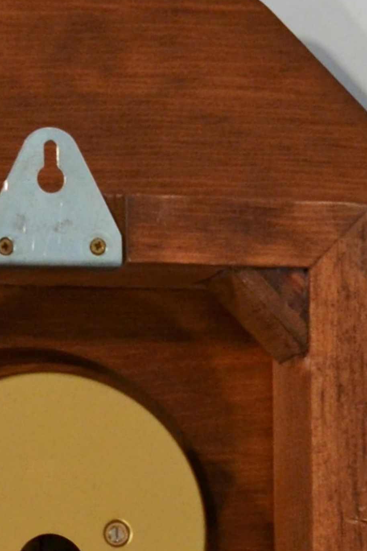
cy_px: 671
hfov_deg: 13.3
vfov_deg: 19.0
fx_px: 1545
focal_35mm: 101
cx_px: -10
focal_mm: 20
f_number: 5.6
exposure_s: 1/50
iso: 400
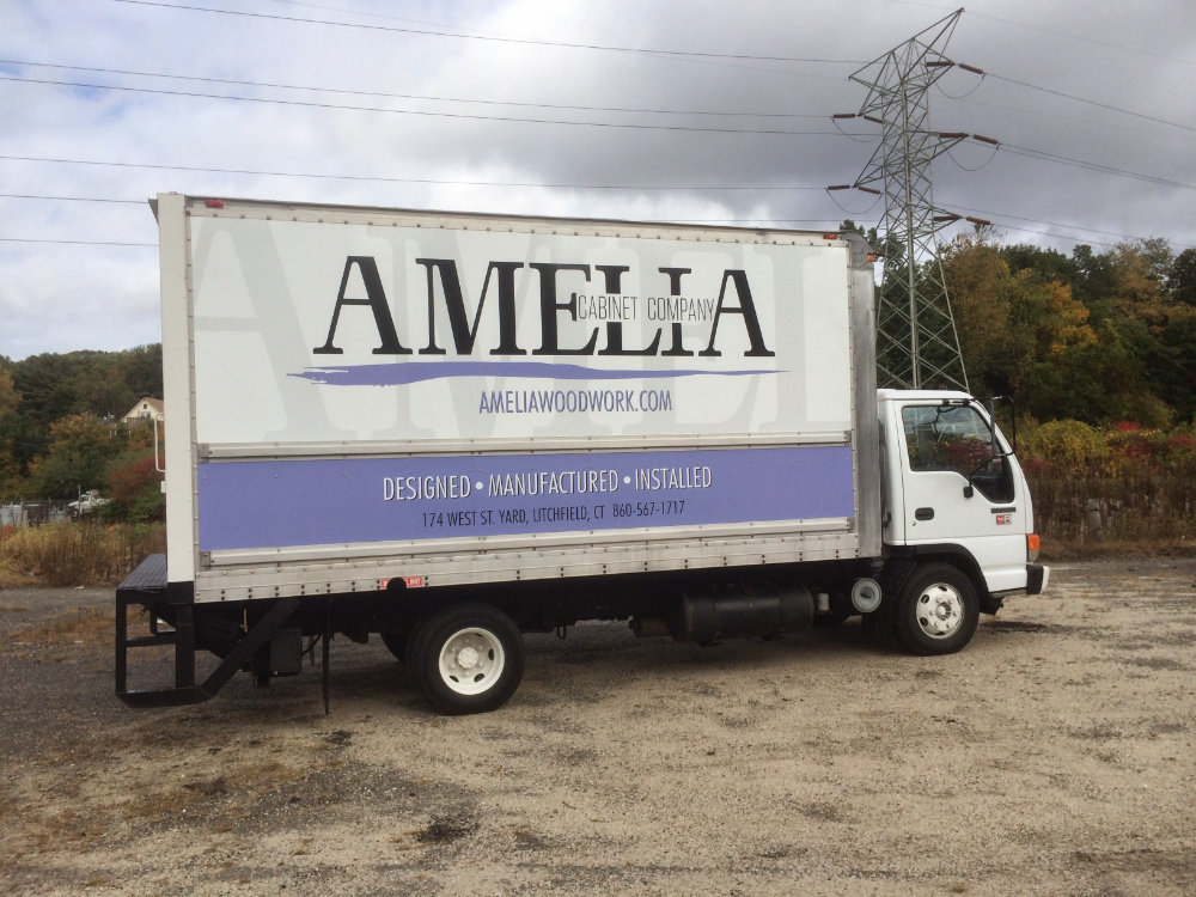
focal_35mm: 30
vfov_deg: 46.8
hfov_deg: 60.0
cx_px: 598
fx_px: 1037
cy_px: 448
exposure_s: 1/2053
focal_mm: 4.1
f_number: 2.2
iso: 40
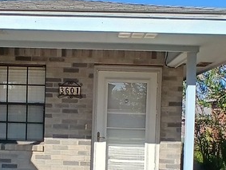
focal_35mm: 48
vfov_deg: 29.8
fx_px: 314
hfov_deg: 39.5
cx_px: 91
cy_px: 129
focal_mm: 1.4
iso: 50
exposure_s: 1/1248
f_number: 2.2
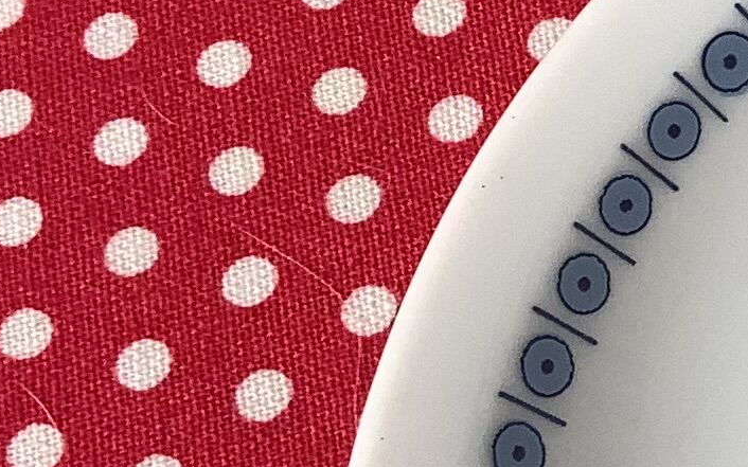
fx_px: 3098
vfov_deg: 8.6
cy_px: 156
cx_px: 1391
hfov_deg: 12.5
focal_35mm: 152
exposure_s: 1/120
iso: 32
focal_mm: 3.3
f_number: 2.4
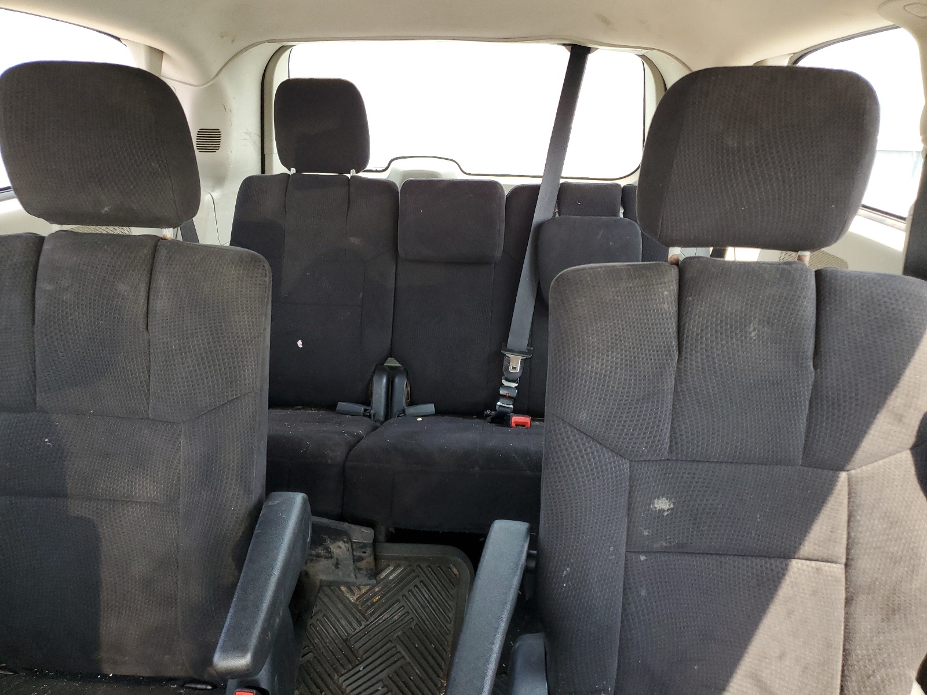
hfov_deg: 67.3
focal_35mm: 26
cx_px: 464
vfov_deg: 53.1
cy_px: 348
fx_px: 696
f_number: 1.5
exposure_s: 1/60.2
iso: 141
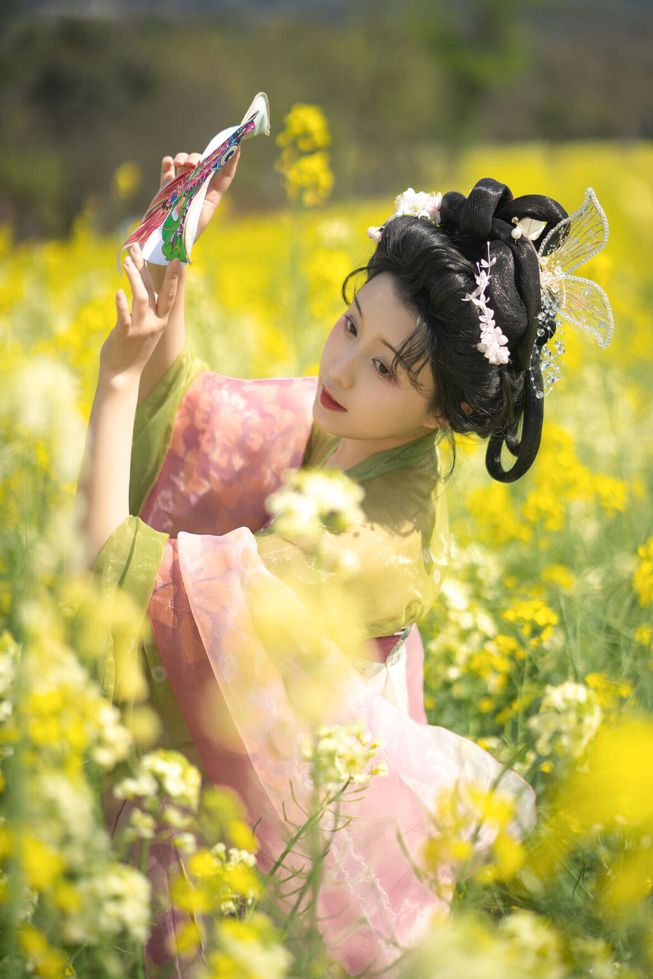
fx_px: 2340
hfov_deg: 15.9
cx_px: 326
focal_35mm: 86
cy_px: 493
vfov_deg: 23.6
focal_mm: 85
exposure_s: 1/3200
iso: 64
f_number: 2
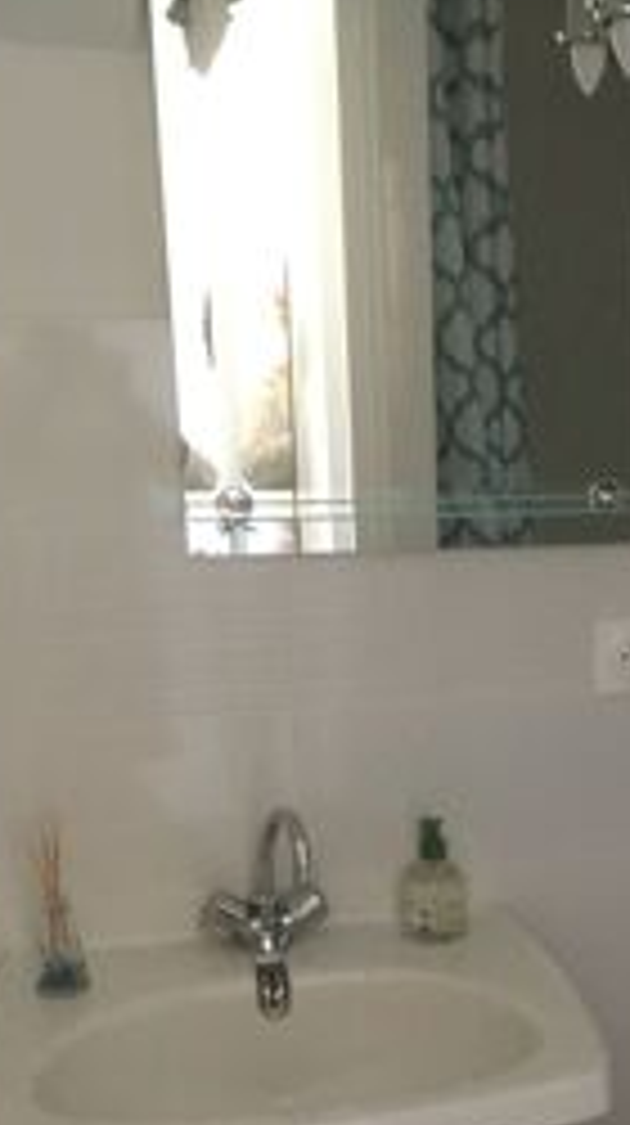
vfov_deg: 37.8
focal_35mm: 54
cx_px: 580
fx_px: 1609
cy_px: 812
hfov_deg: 21.6
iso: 200
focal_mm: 4.15
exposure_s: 1/17
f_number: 2.2
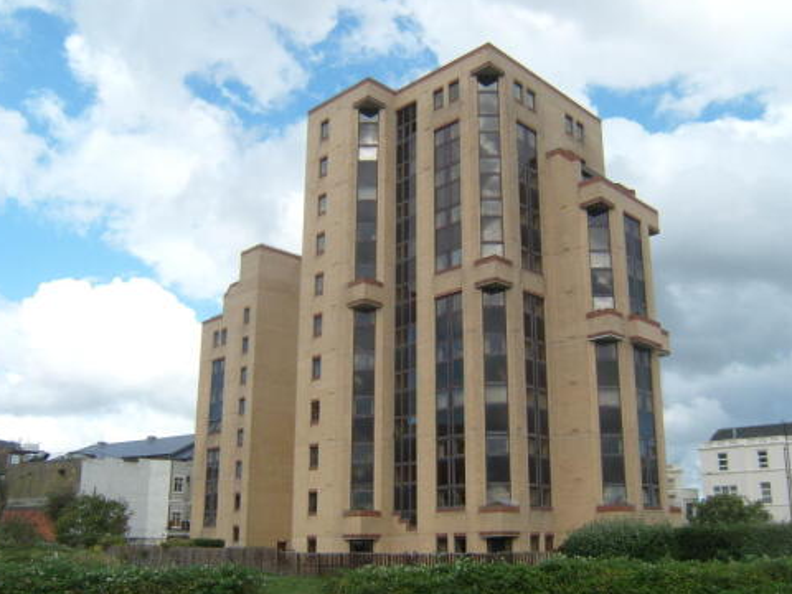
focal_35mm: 34
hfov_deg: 53.7
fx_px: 778
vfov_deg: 41.7
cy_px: 339
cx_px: 460
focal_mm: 4.7
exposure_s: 1/350
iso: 80
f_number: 5.6
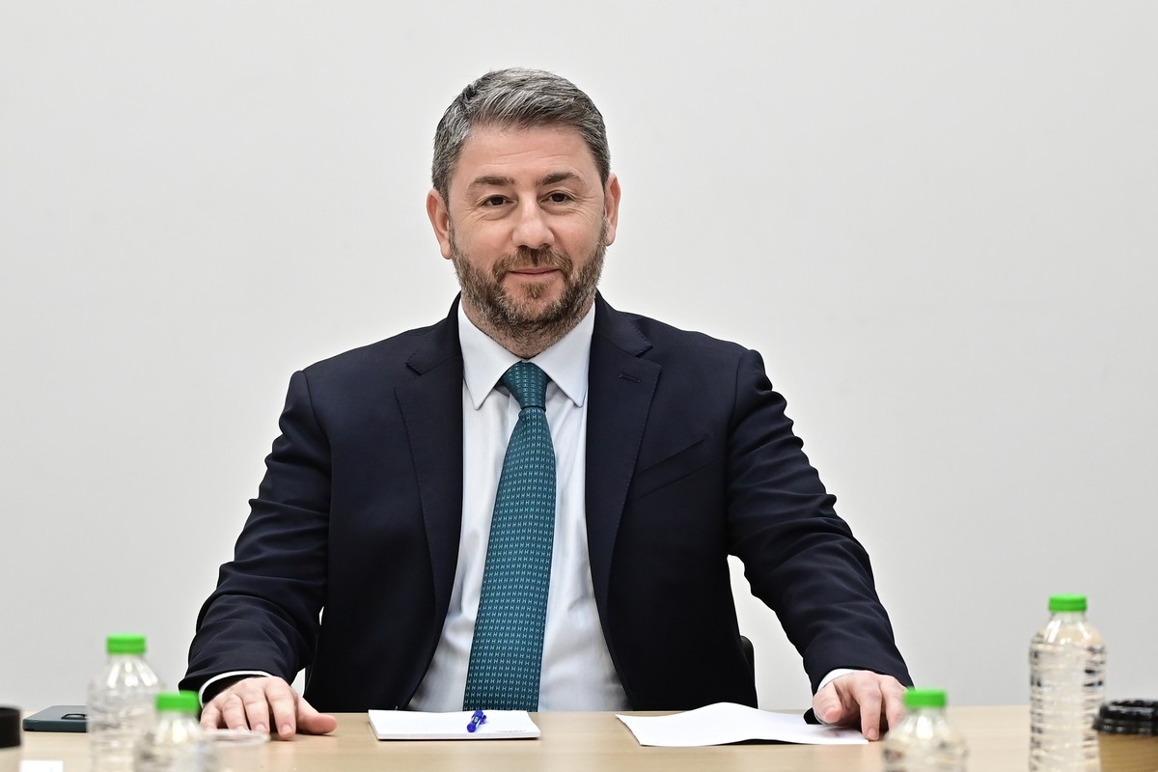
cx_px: 579
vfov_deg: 11.4
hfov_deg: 17.1
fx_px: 3860
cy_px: 386
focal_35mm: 120
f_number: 4
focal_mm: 120
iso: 1000
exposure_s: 1/250
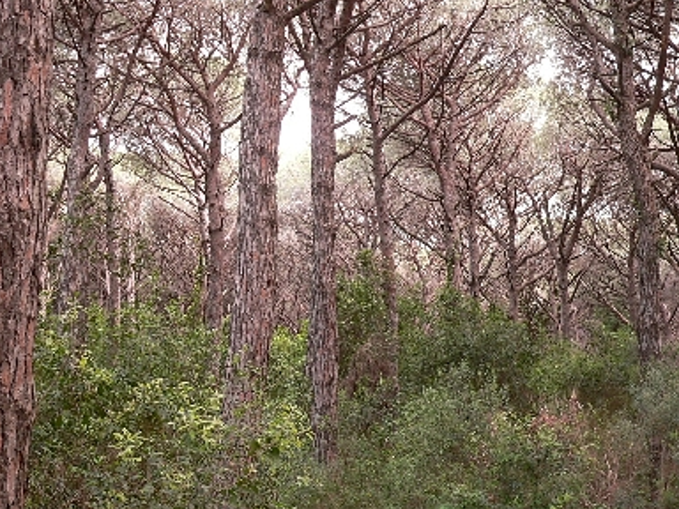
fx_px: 883
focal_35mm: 45
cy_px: 207
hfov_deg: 42.1
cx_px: 357
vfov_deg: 32.1
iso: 200
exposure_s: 1/30
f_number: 2.8
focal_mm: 6
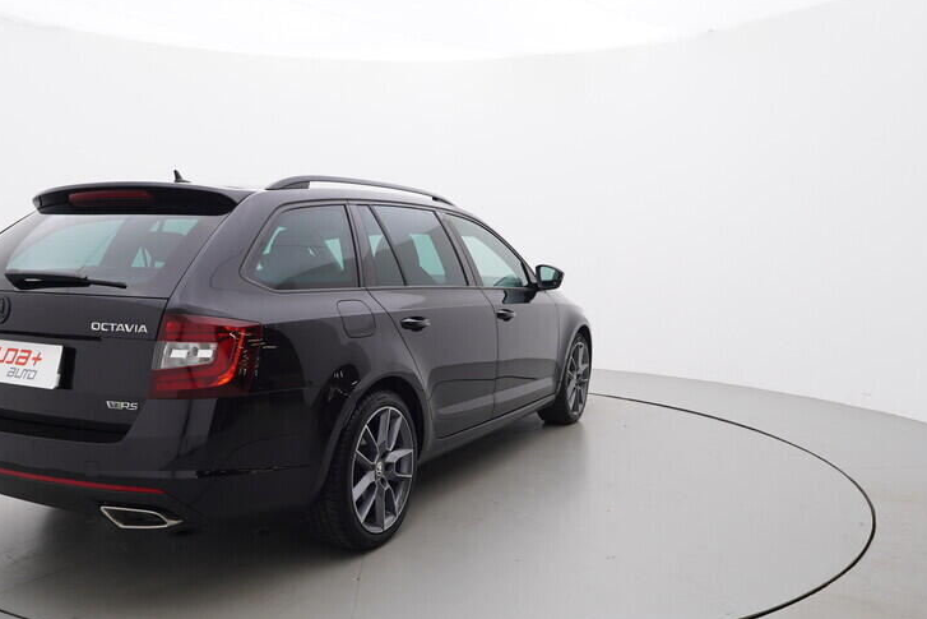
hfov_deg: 58.8
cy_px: 366
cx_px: 381
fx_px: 817
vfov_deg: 41.3
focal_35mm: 32
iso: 200
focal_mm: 15
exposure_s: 1/80
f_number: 5
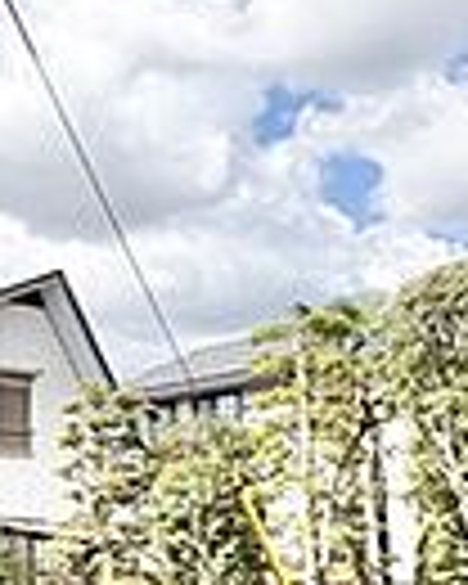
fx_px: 1125
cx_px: -153
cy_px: 488
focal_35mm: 65
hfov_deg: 21.1
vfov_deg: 28.4
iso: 40
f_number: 2.2
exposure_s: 1/1277
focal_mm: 2.22
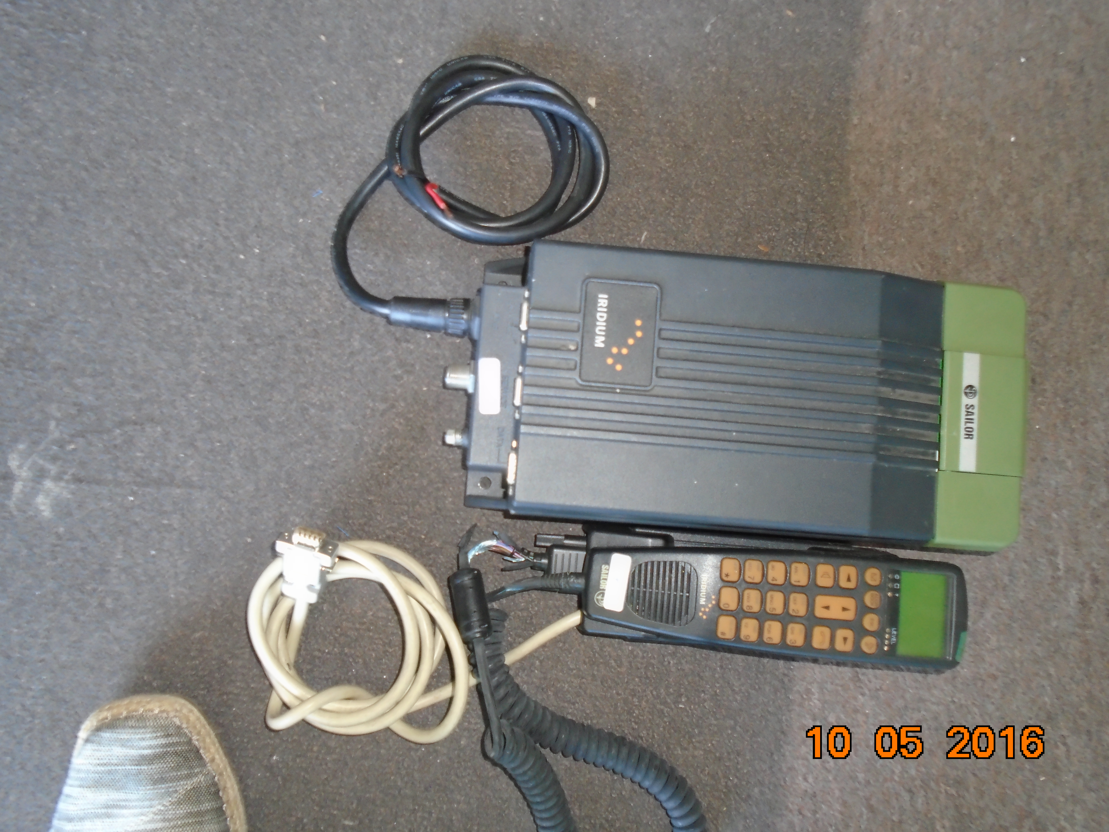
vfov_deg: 53.1
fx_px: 833
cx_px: 554
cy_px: 416
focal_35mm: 26
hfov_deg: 67.3
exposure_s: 1/6
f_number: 3.2
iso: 200
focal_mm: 4.6
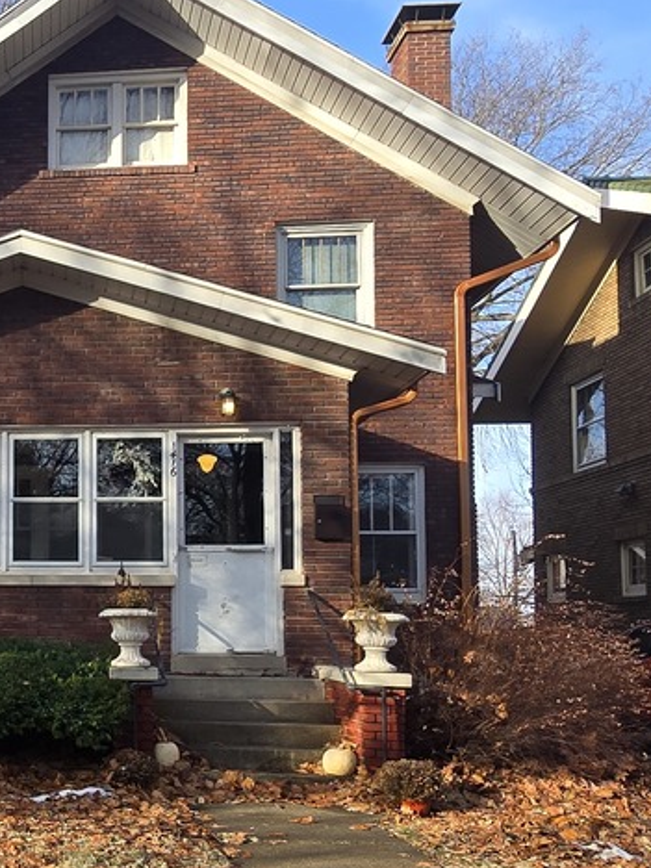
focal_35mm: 40
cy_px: 555
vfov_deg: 46.3
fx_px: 1003
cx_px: -95
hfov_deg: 31.2
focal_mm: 2.2
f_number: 2.2
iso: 50
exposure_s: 1/606
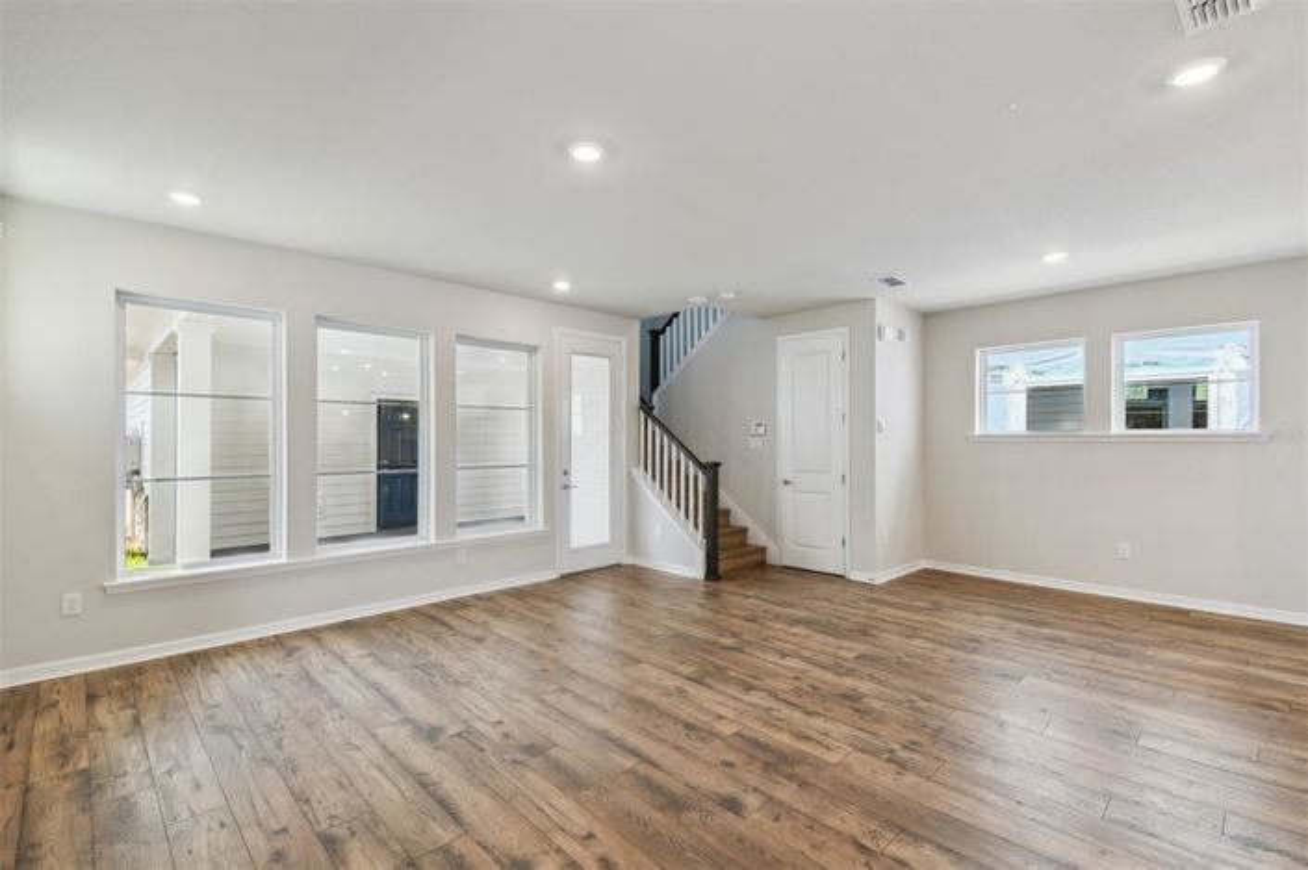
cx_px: 654
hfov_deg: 100.4
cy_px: 435
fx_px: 545
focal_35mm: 15
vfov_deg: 77.2
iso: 100
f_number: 7.1
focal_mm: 10
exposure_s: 1/25
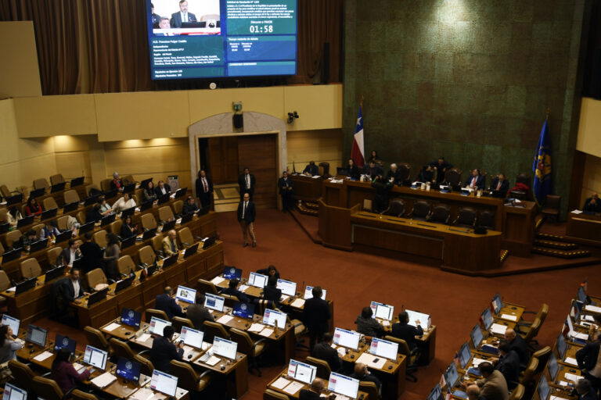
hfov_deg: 53.1
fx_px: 601
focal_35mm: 36
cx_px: 300
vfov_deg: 36.9
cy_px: 200
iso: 320
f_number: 2.8
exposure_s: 1/160
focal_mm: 24
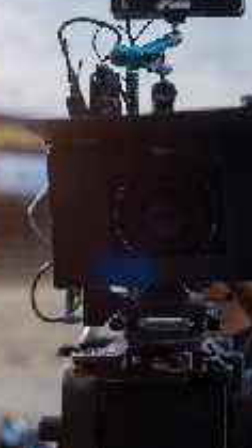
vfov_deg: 30.2
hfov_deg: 17.0
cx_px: 21
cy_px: 219
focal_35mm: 70
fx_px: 832
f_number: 1.6
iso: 100
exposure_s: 1/160
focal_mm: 35
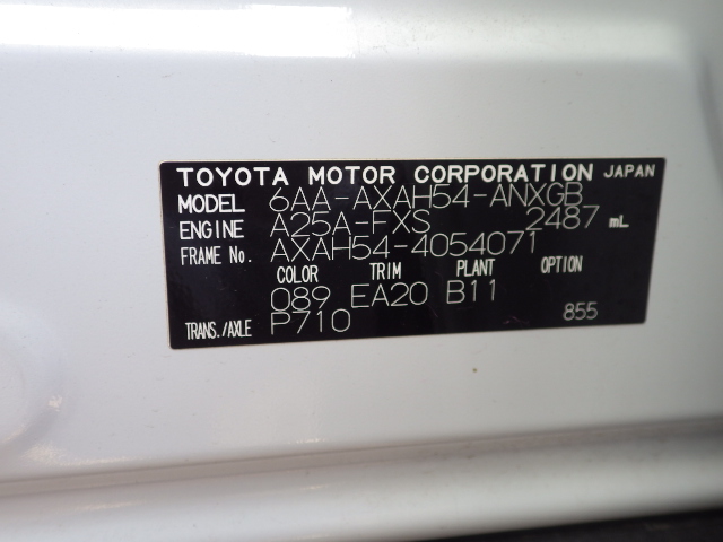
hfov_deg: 55.4
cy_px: 271
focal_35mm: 33
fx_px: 689
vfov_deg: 42.9
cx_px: 362
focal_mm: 5.9
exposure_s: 1/80
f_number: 2.4
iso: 125
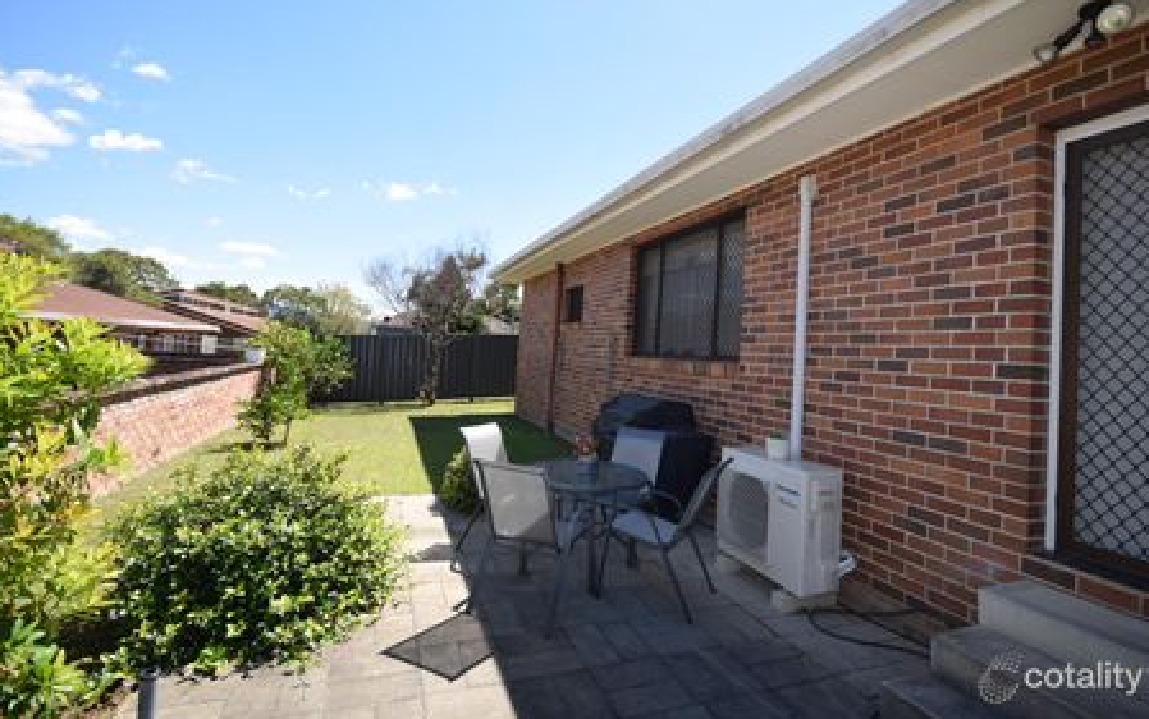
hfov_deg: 97.8
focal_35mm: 16
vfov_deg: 71.2
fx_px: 501
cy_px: 329
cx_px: 583
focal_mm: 10
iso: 100
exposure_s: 1/200
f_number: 6.3
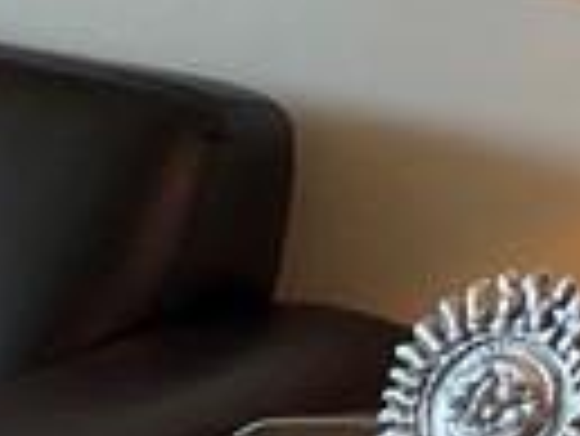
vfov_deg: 7.2
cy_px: 274
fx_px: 3455
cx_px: -1493
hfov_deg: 7.6
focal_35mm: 206
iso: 50
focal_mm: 4.2
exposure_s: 1/120
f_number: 1.6
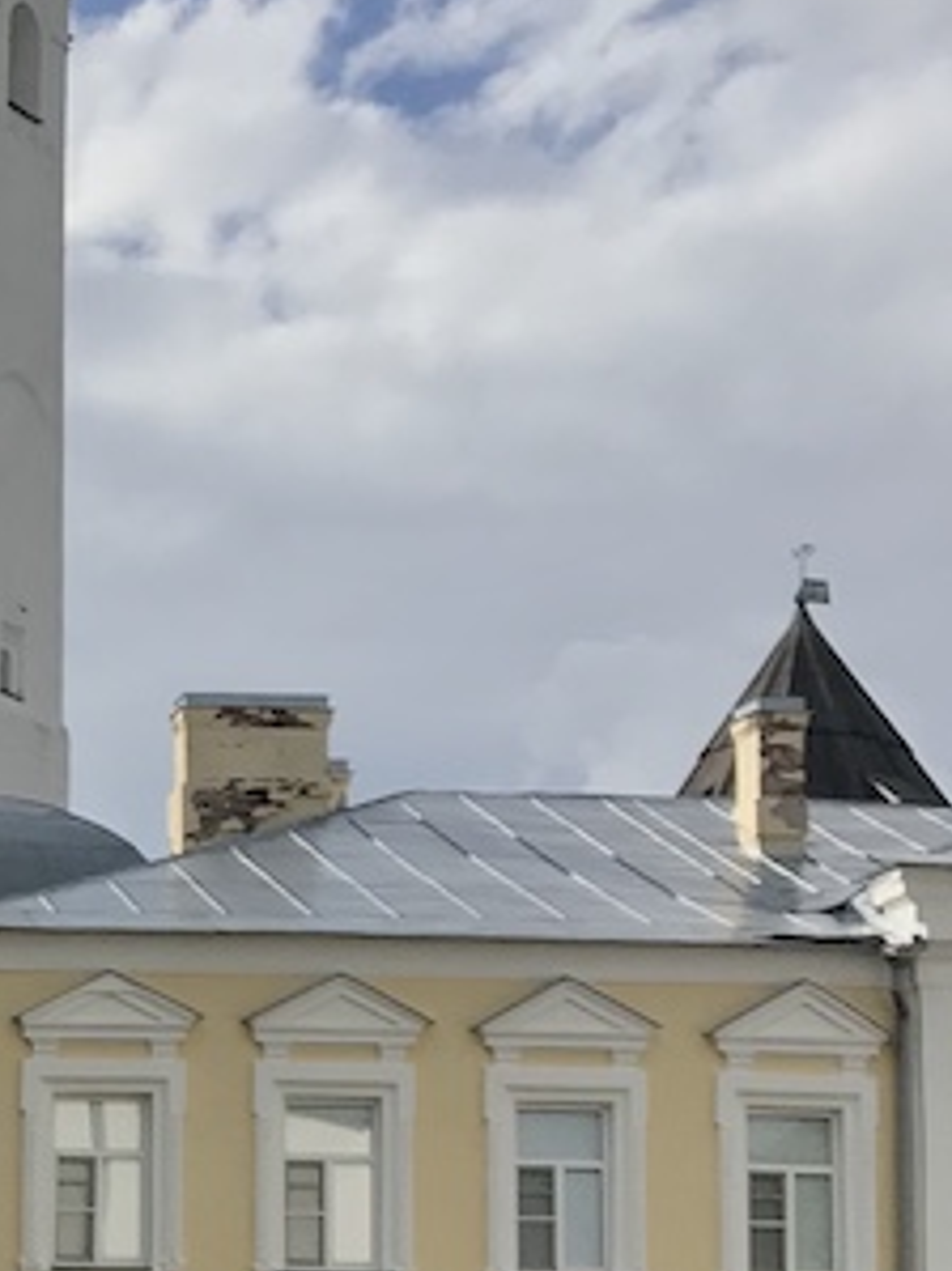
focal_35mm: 96
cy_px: 1267
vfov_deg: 19.8
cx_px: -510
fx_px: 3523
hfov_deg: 14.3
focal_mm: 3.99
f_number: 1.8
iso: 20
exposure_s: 1/4000
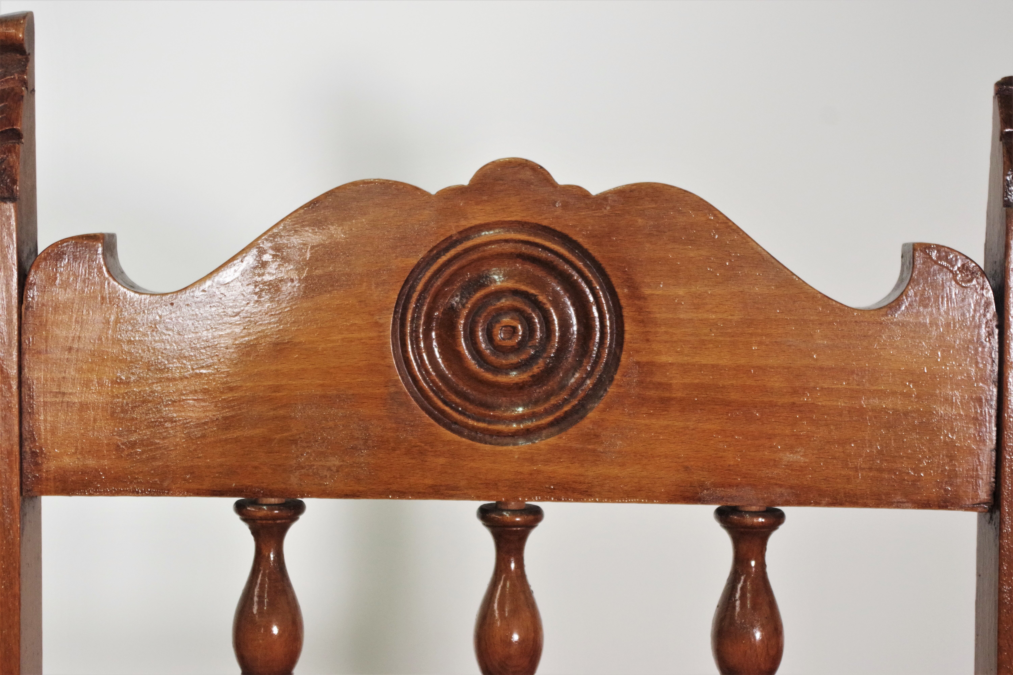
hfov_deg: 28.1
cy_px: 338
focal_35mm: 72
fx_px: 2026
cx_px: 506
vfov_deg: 18.9
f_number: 5.6
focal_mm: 47.5
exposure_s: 1/100
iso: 1600
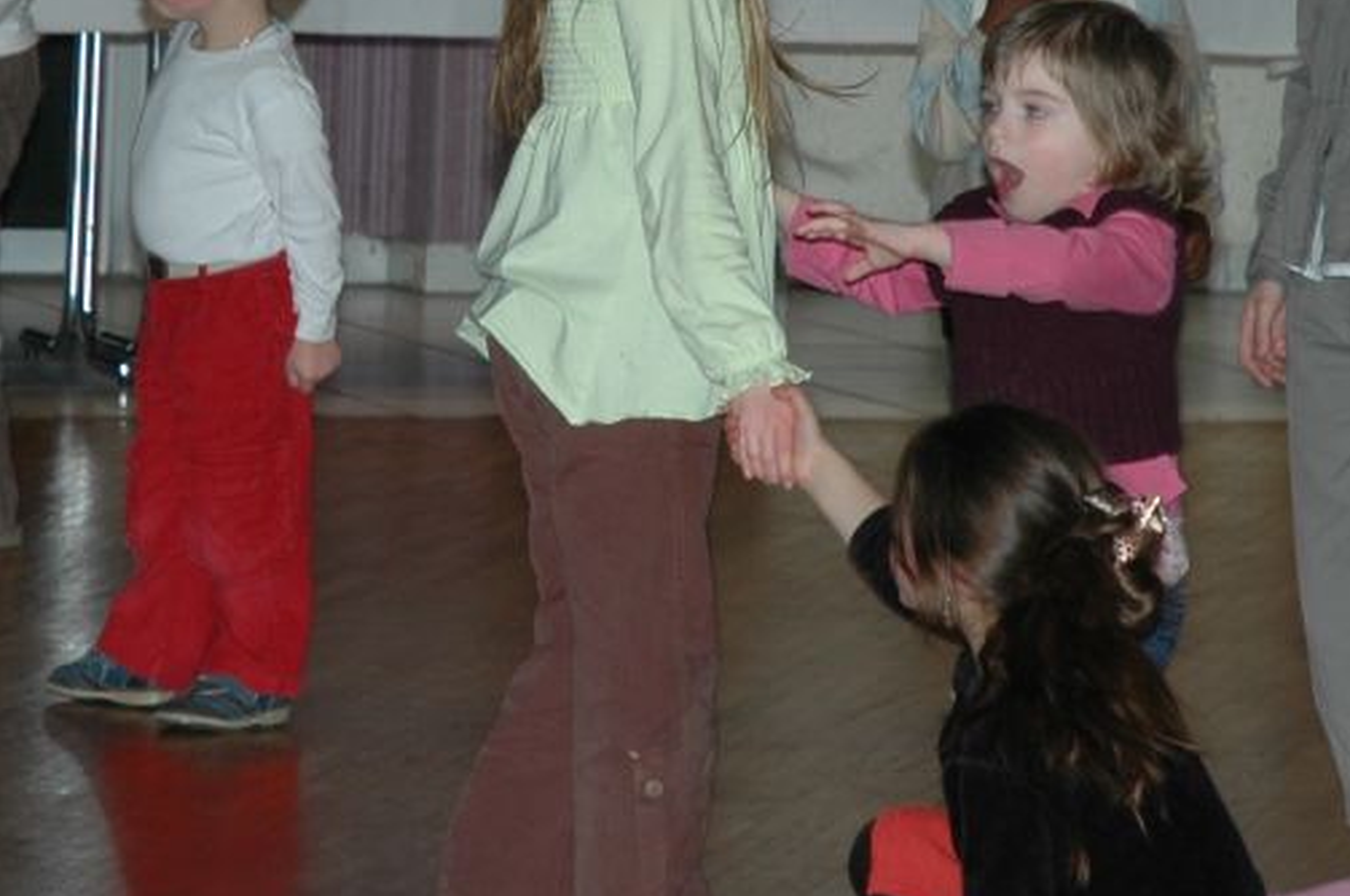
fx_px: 11760
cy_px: 161
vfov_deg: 4.4
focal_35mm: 314
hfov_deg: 6.6
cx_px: 470
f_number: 4.5
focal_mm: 70
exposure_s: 1/60
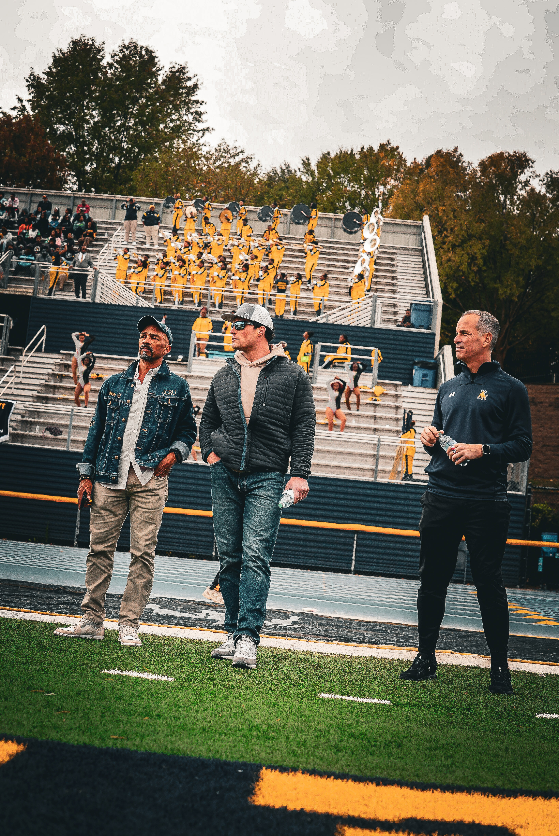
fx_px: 1163
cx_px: 280
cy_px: 418
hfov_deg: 27.0
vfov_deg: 39.6
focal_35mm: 50
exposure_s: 1/160
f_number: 4
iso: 250
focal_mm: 50
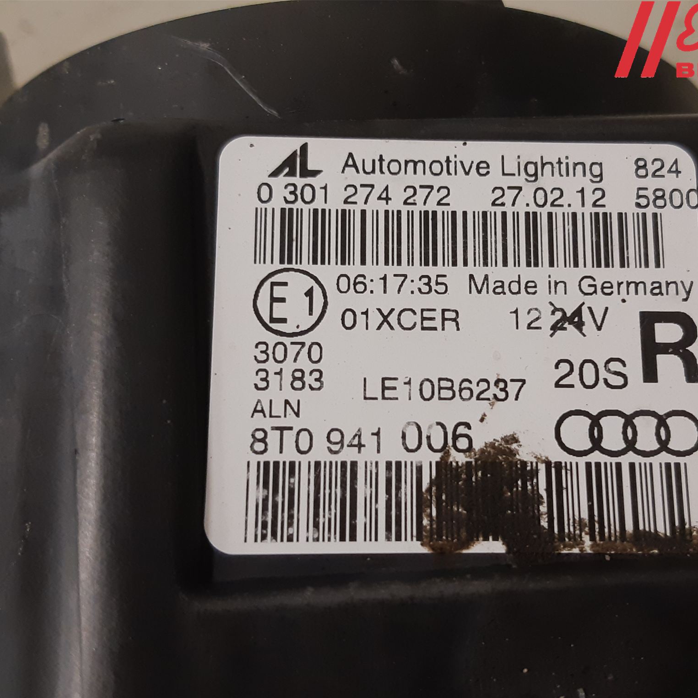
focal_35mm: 31
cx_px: 426
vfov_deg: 52.5
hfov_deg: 52.1
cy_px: 353
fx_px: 707
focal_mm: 3.93
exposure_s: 1/50
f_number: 1.7
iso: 160
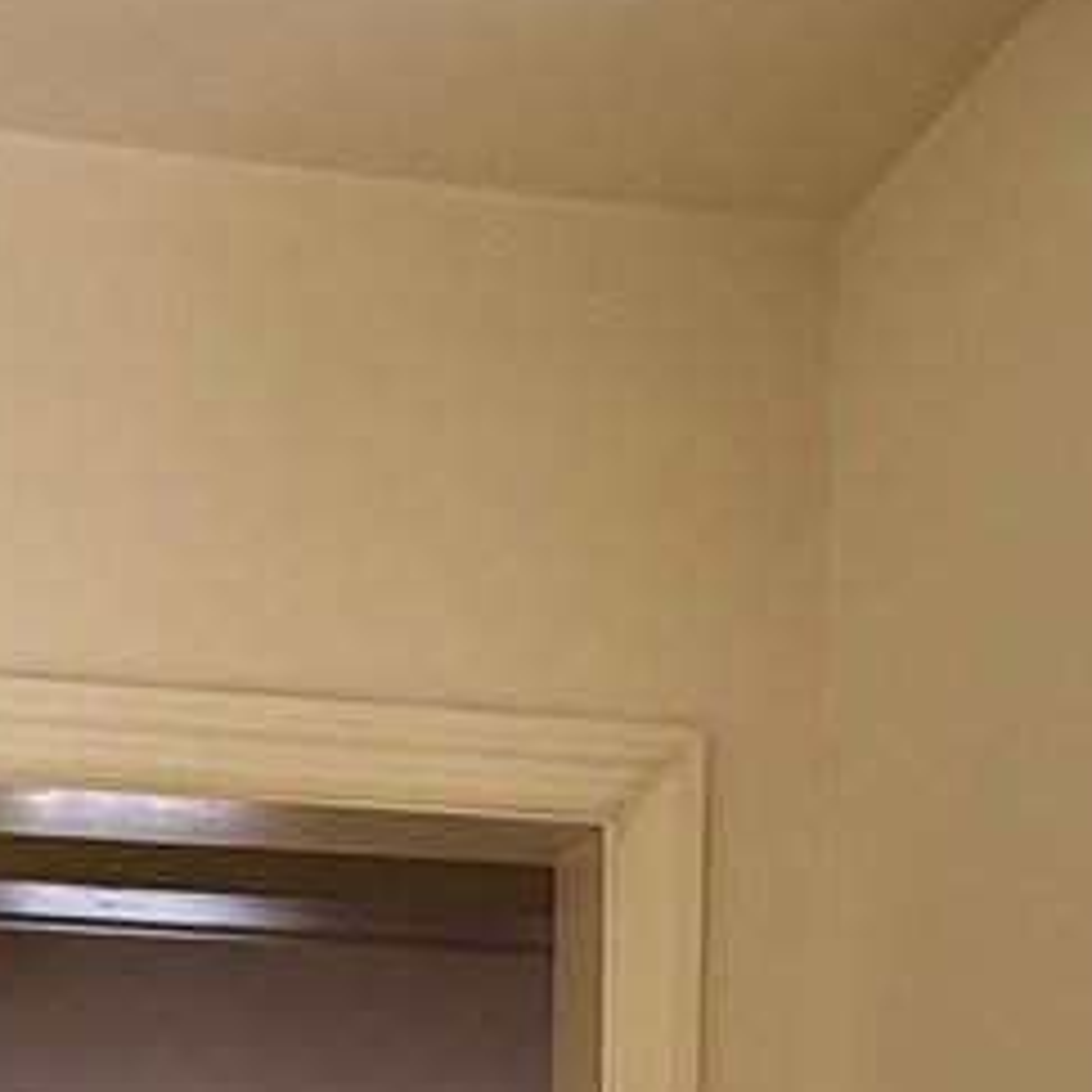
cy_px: 1872
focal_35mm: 77
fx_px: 2748
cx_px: 321
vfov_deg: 18.4
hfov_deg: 22.3
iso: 64
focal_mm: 2.22
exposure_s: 1/99
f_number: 2.2
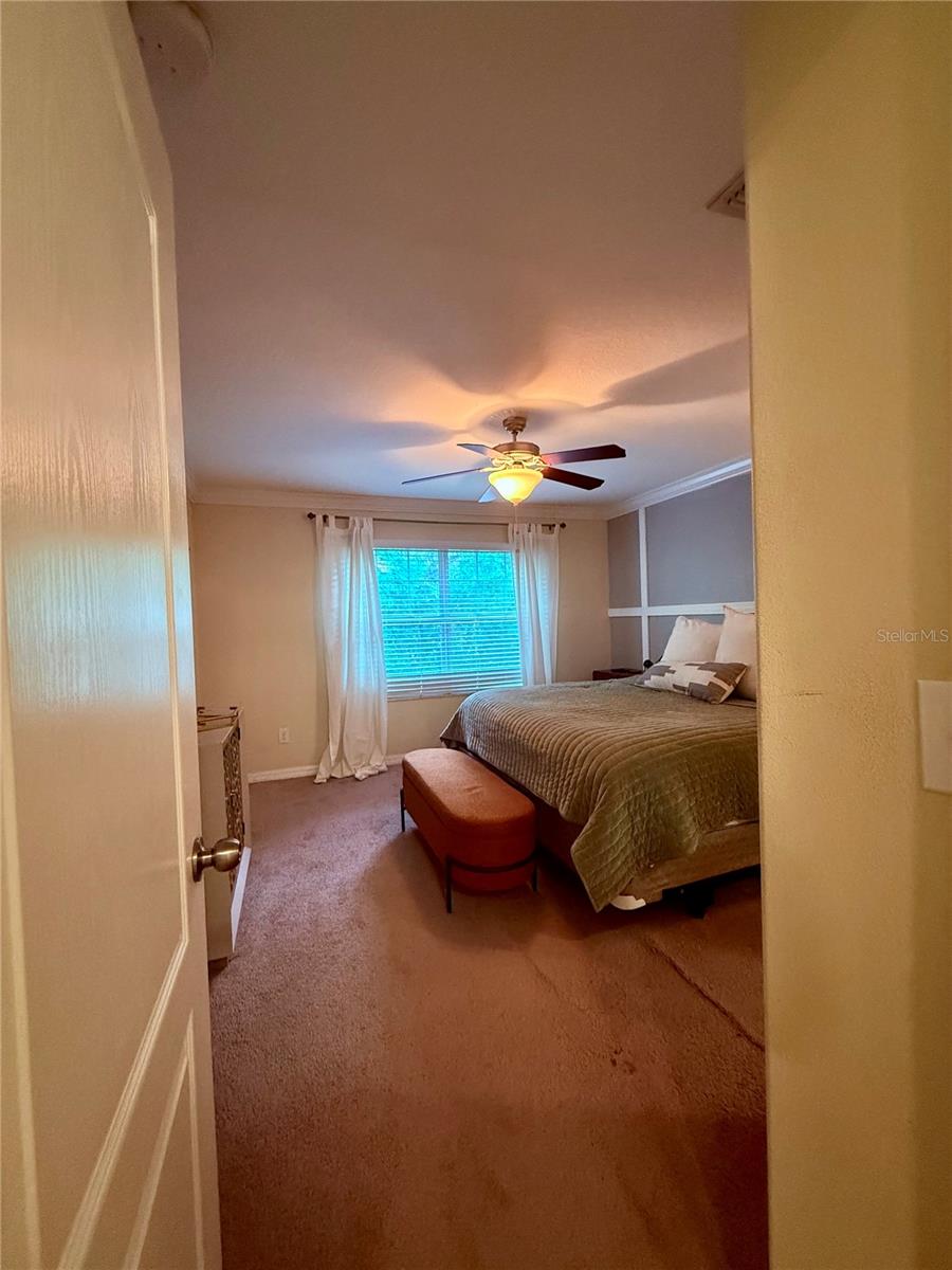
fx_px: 513
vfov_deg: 102.1
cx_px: 476
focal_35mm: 14
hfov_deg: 85.7
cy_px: 635
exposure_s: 1/60
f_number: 2.2
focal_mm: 2.22
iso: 640
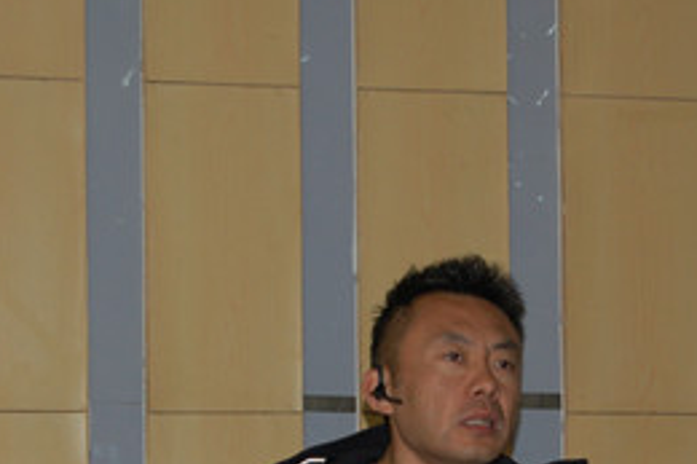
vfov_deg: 8.2
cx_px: 410
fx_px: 3212
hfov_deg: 12.4
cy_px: 469
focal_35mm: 166
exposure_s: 1/60
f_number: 5.6
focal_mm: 48
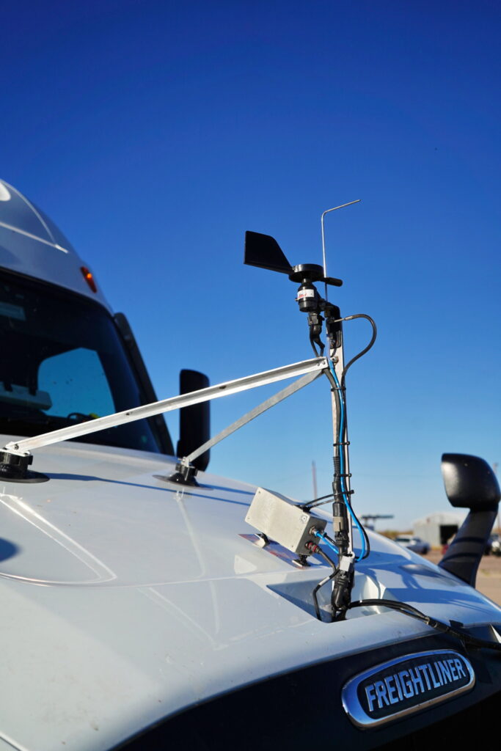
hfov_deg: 40.0
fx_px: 689
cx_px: 250
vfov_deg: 57.2
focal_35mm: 33
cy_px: 376
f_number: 4.5
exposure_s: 1/2500
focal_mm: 33
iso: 100
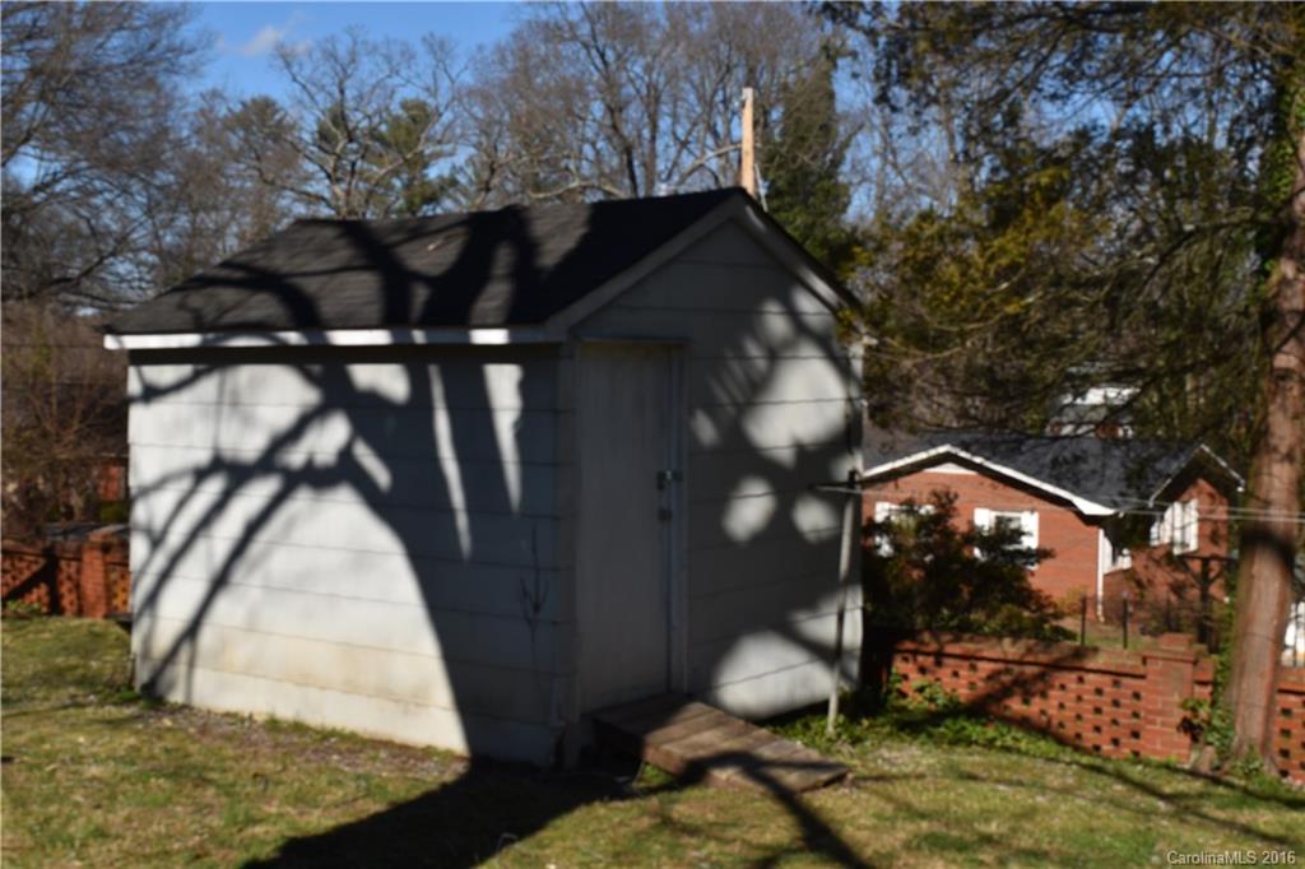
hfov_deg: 42.3
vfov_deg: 28.9
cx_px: 652
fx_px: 1685
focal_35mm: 46
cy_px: 434
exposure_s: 1/200
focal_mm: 31
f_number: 13
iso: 100
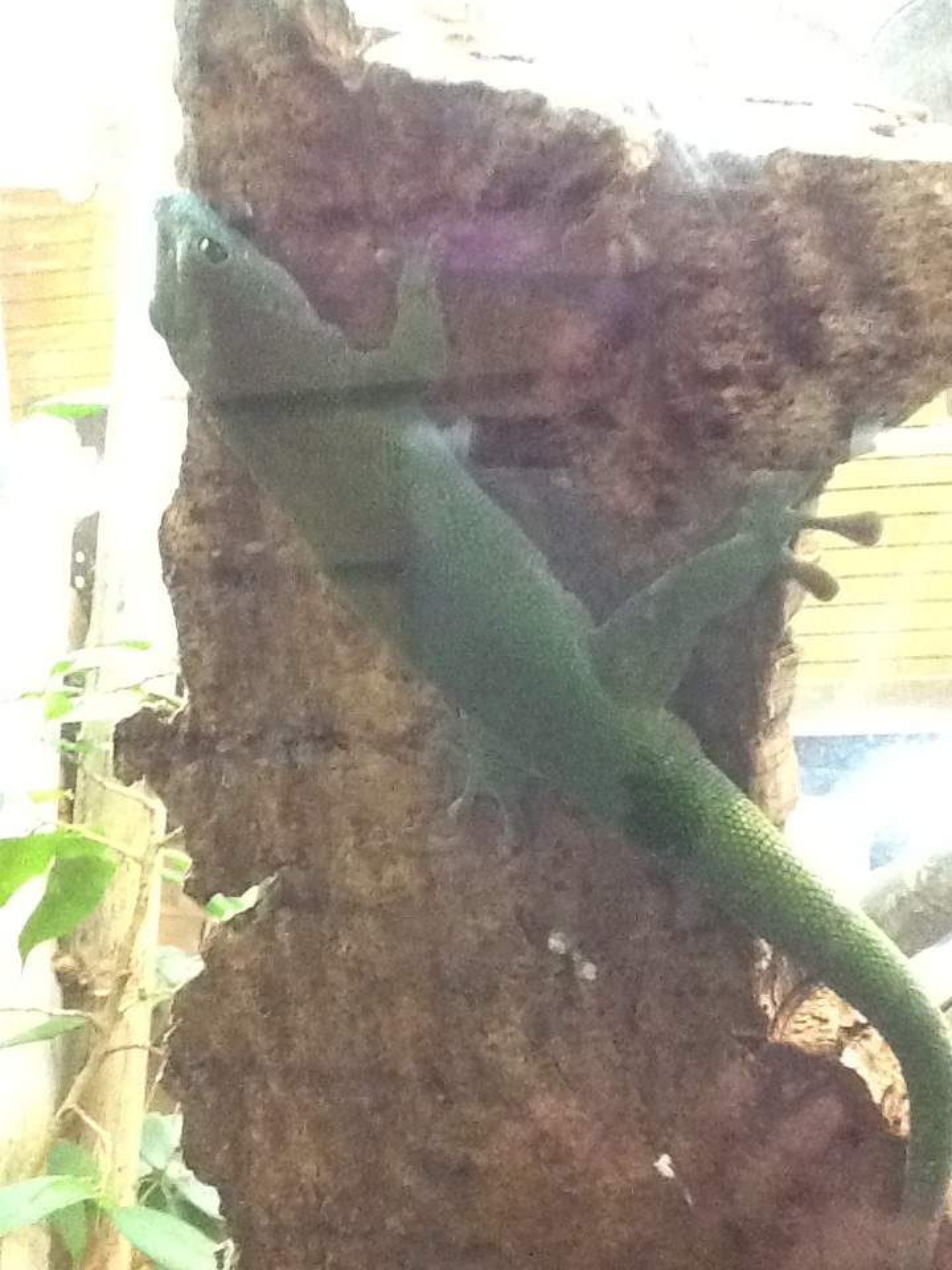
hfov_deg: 44.2
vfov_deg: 56.8
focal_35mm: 32
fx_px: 1173
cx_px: 476
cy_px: 635
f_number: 2.4
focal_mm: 2.03
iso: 500
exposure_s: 1/15
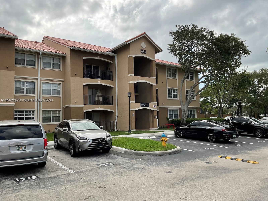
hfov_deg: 61.7
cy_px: 100
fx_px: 225
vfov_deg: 48.2
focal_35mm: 29
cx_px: 134
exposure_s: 1/1451
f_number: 1.8
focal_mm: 3
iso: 16
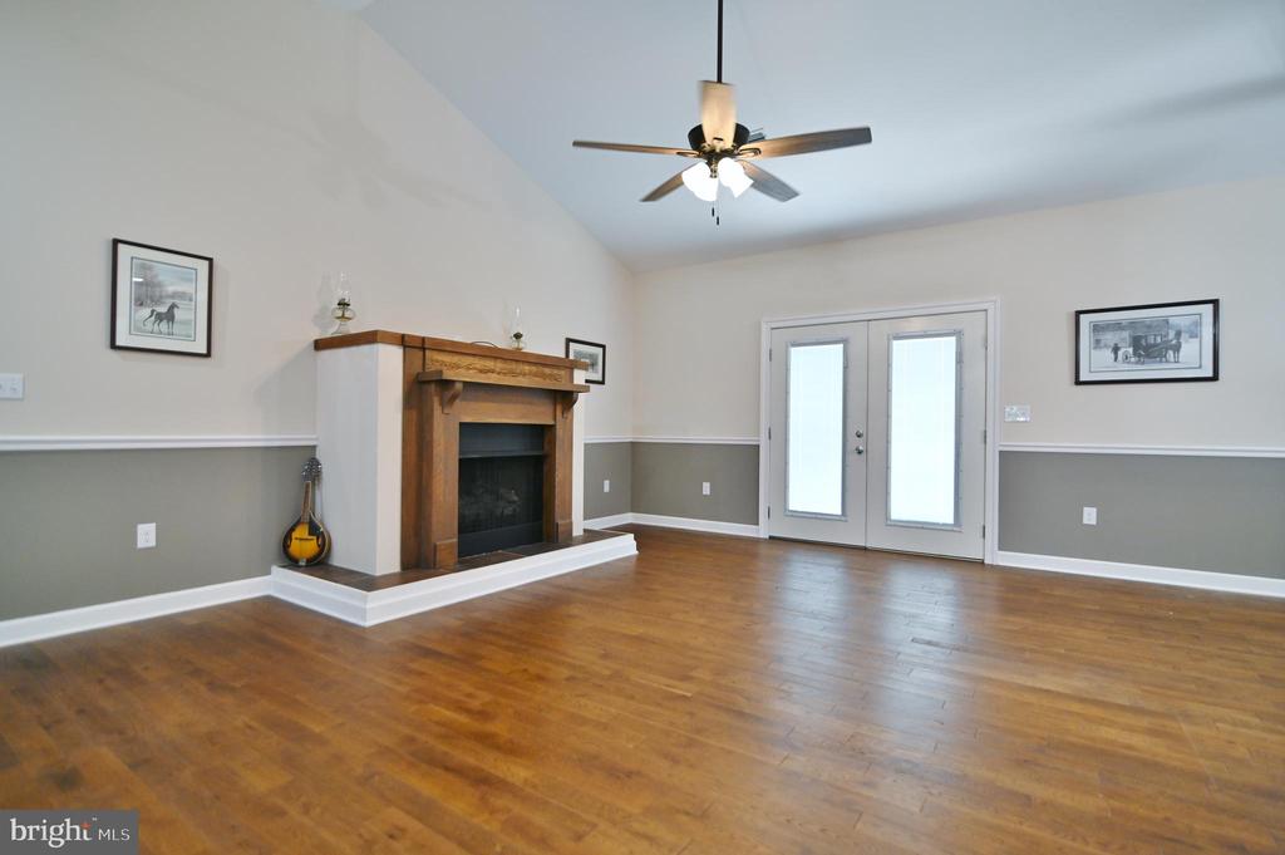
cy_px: 428
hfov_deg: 90.0
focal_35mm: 18
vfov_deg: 67.3
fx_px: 642
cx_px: 642
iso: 640
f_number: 2.8
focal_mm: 18
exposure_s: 1/125
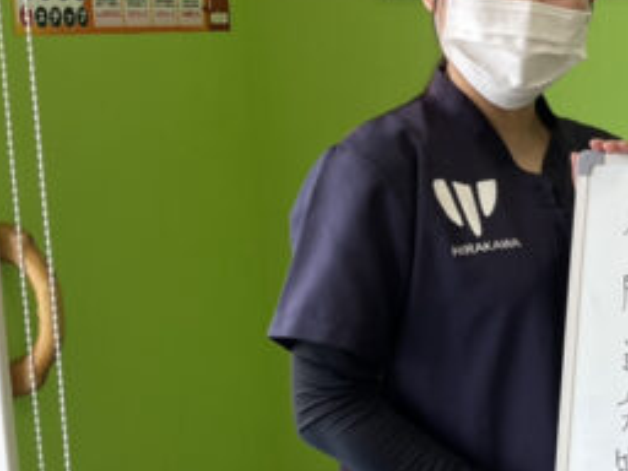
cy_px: 258
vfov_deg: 18.9
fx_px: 1415
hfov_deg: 22.1
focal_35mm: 78
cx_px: 846
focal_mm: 4.2
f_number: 1.6
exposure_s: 1/258
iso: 32
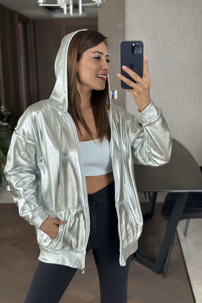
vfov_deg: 39.6
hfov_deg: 27.0
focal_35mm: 50
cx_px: 95
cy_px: 152
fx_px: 421
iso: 400
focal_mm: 6.86
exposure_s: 1/46
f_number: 1.78
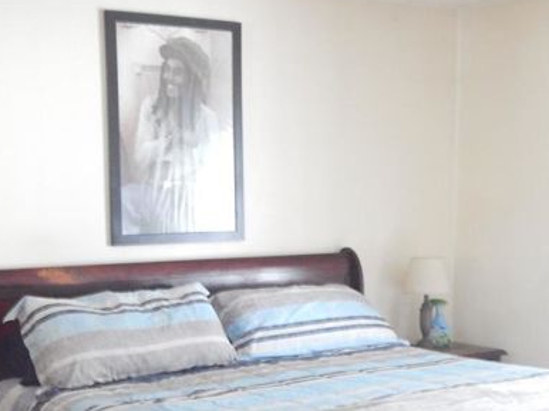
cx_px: 220
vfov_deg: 22.7
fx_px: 1014
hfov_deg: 30.2
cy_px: 314
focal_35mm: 64
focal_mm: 6.1
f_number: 3.3
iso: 800
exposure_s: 1/6
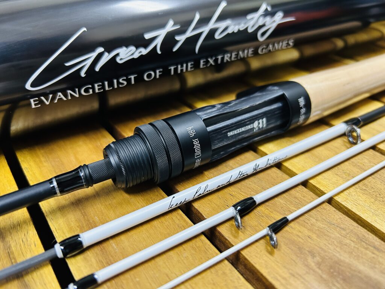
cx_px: 192
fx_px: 289
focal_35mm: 26
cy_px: 144
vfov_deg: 53.1
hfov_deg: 67.3
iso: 320
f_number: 1.5
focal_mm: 5.7
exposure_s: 1/50
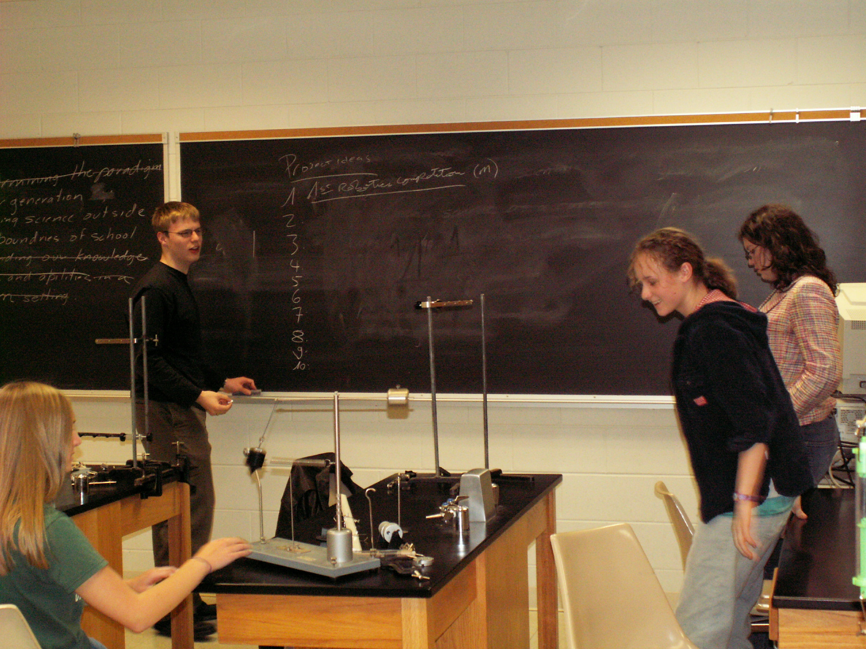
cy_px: 324
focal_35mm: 59
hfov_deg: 32.7
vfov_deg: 24.8
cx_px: 433
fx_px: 1476
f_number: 3.2
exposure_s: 1/40
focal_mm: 9.77
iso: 160
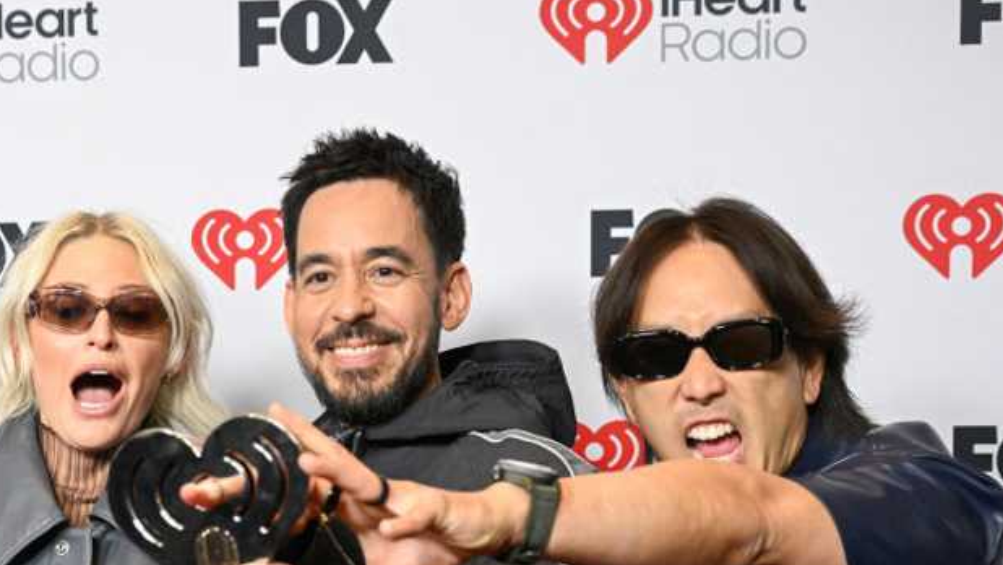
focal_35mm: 74
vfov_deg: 16.0
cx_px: 237
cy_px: 564
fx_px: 1969
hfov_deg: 28.1
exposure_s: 1/500
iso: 3200
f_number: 4
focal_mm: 39
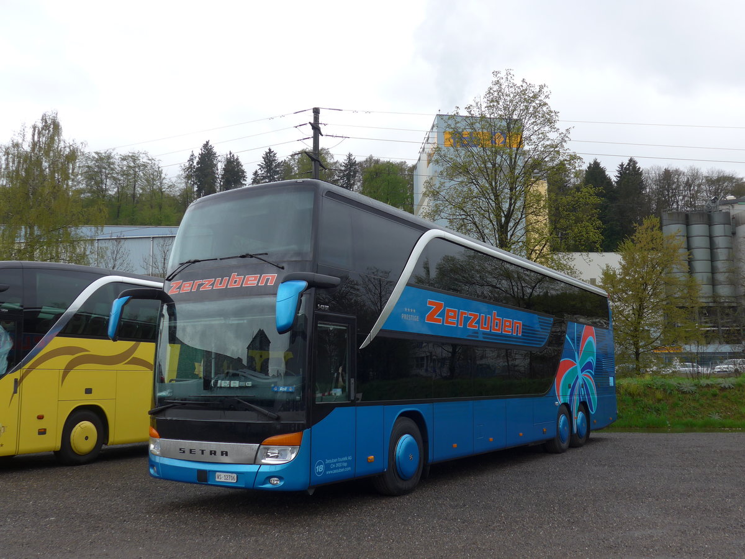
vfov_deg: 41.8
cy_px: 280
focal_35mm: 34
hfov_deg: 54.0
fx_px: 732
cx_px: 372
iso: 80
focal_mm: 7
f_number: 2.8
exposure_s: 1/160
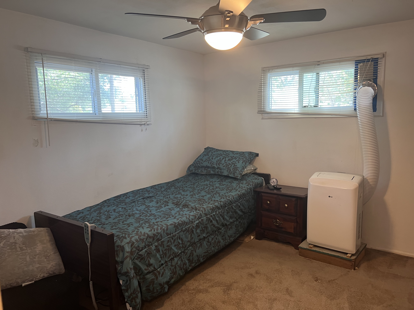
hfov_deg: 67.3
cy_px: 155
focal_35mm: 26
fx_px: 311
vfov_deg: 53.1
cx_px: 207
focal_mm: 5.7
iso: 125
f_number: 1.5
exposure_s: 1/60
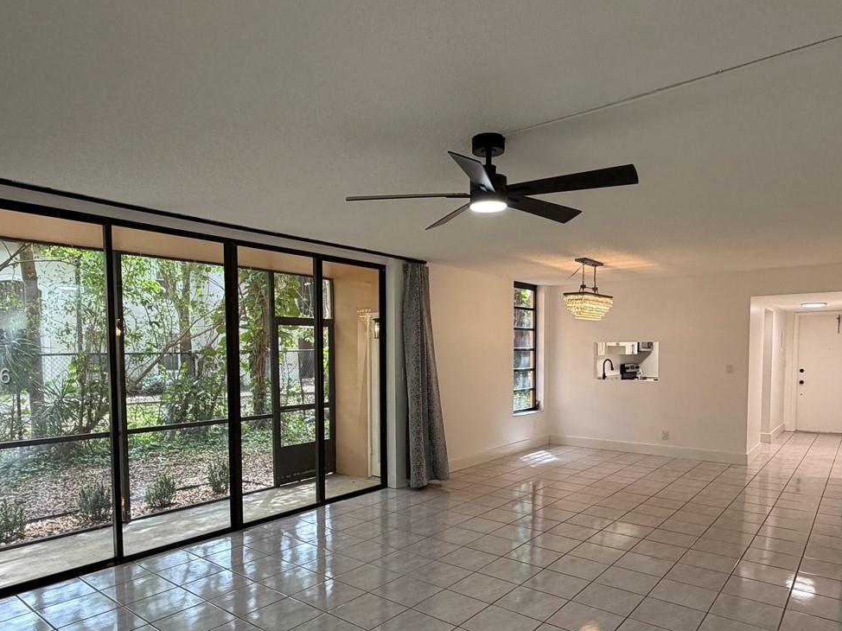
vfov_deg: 58.4
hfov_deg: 73.9
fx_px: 559
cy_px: 378
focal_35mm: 23
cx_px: 433
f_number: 2.2
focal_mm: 2.22
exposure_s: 1/120
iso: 160
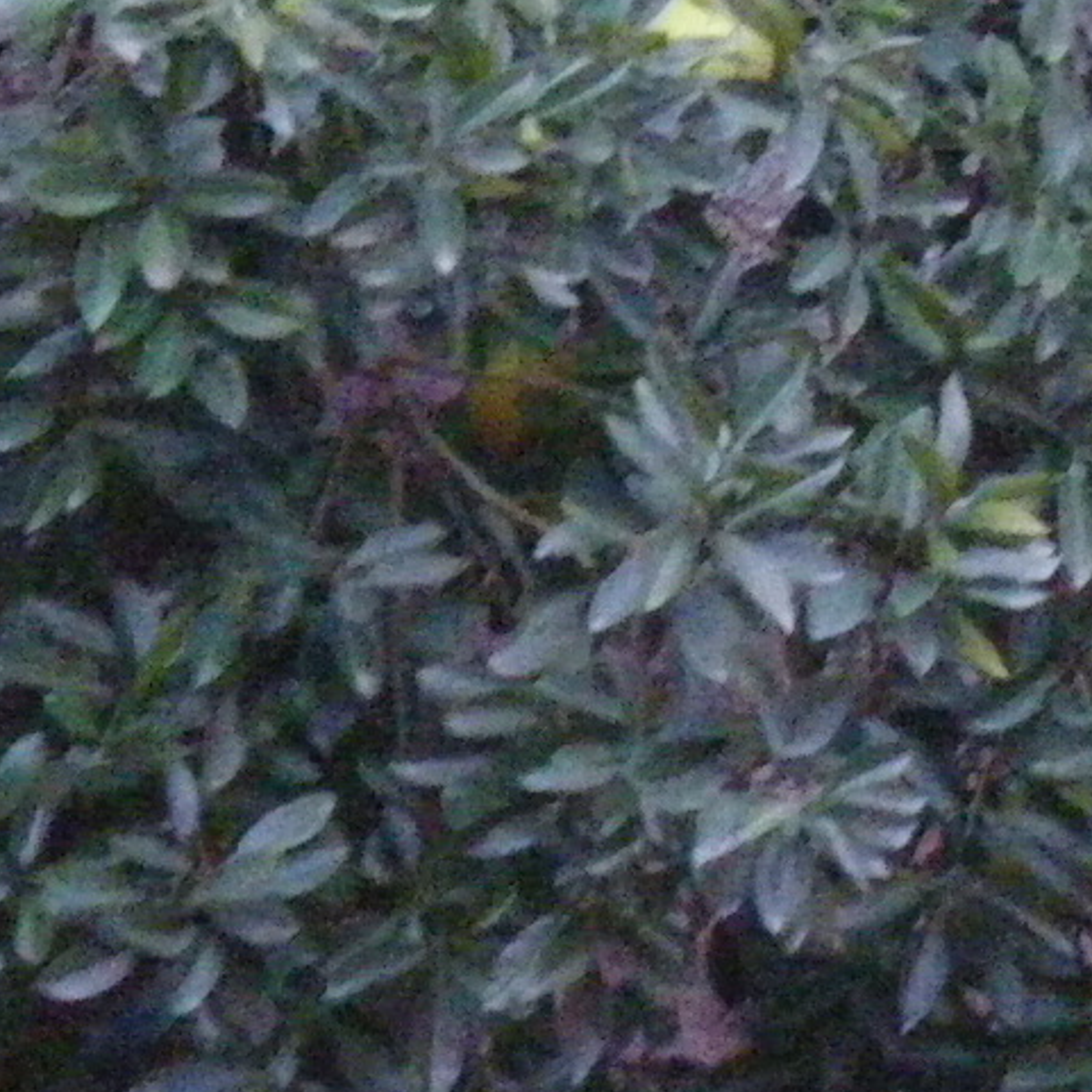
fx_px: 13098
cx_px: 851
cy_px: -1081
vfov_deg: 4.7
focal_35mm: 367
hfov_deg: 4.8
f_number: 4.8
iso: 800
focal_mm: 13.7
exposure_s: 1/60
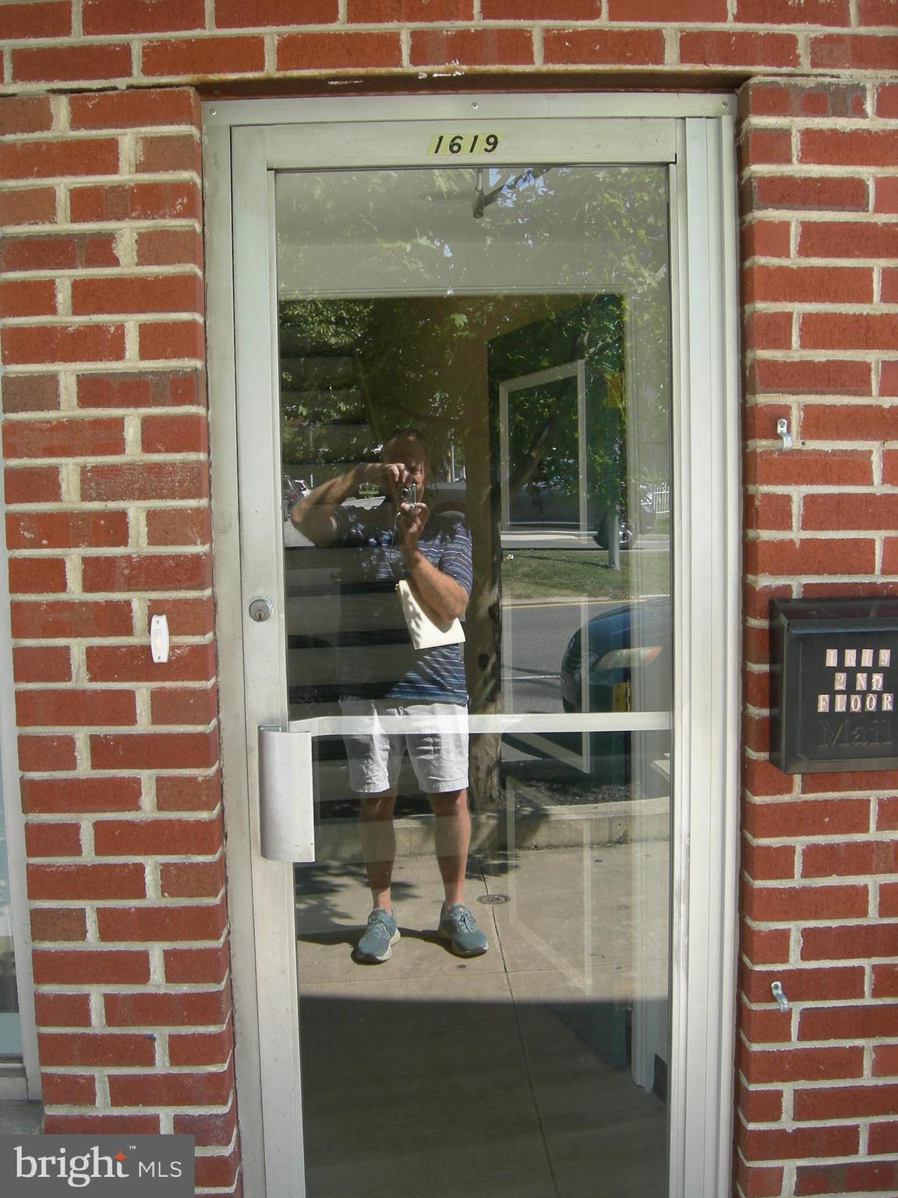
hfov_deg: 39.7
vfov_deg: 51.4
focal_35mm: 36
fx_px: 1245
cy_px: 599
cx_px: 449
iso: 64
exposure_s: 1/87.3
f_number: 3.8
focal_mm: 7.5
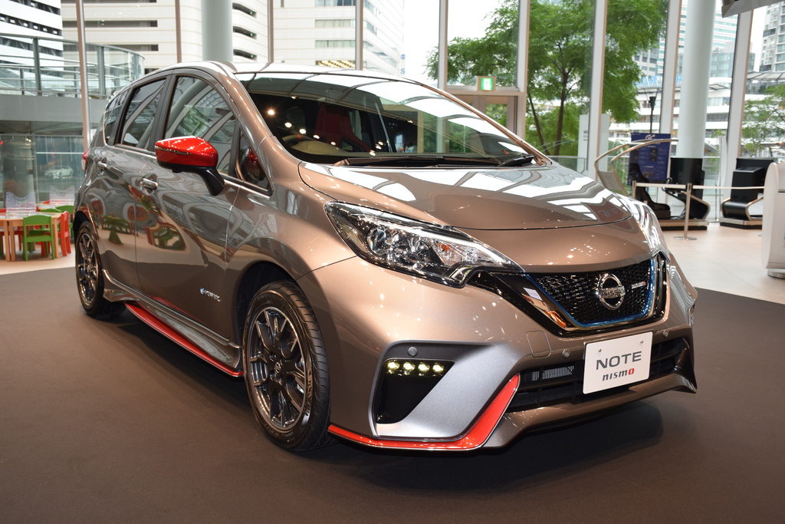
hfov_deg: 53.1
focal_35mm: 36
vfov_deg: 36.9
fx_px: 785
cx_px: 392
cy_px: 262
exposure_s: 1/125
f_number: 5.6
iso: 800
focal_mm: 24
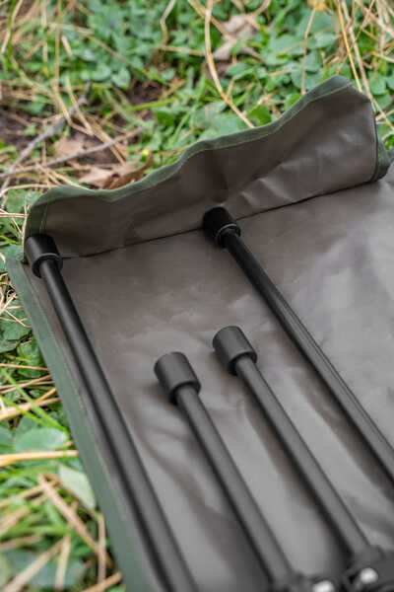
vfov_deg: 43.0
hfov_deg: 29.4
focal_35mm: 46
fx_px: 750
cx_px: 197
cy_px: 296
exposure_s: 1/100
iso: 100
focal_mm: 45.7
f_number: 4.5
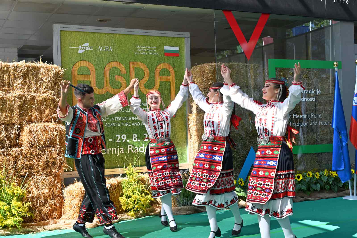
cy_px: 119
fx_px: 486
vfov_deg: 27.5
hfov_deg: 40.3
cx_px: 178
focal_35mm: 49
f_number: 7.1
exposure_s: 1/250
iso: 400
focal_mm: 49
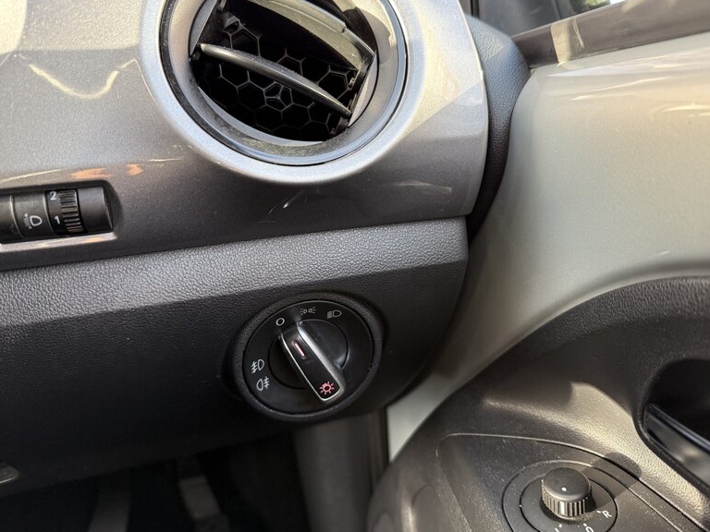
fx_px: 513
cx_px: 353
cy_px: 266
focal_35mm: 25
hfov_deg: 69.4
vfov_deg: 54.9
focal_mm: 6.76
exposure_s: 1/75
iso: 200
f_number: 1.78
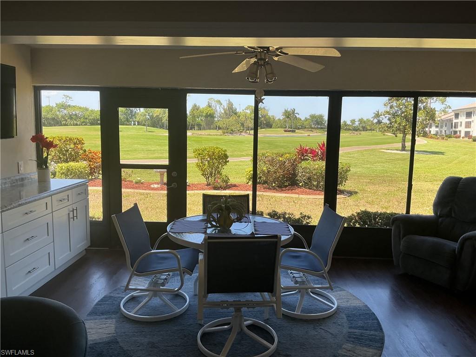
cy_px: 178
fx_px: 399
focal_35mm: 29
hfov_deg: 61.7
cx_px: 238
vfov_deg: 48.2
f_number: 1.8
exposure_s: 1/239
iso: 20
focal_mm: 3
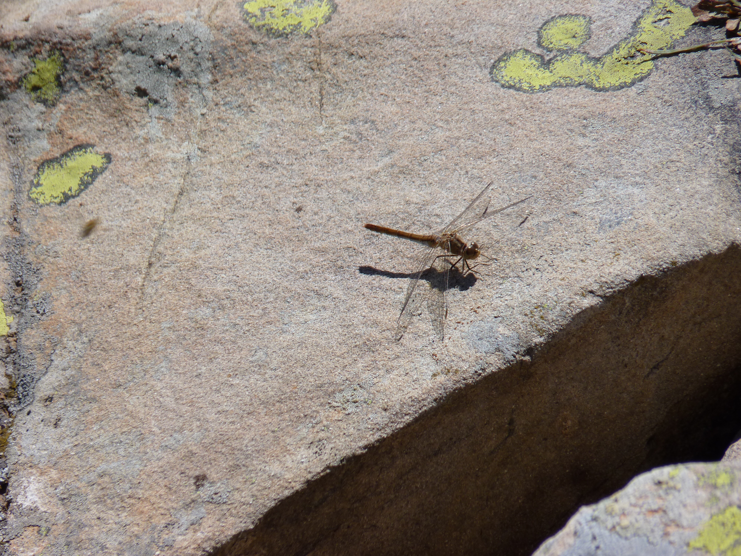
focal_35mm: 486
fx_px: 10403
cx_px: 370
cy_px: 278
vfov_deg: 3.1
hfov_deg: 4.1
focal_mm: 86.4
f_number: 6.3
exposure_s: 1/500
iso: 80
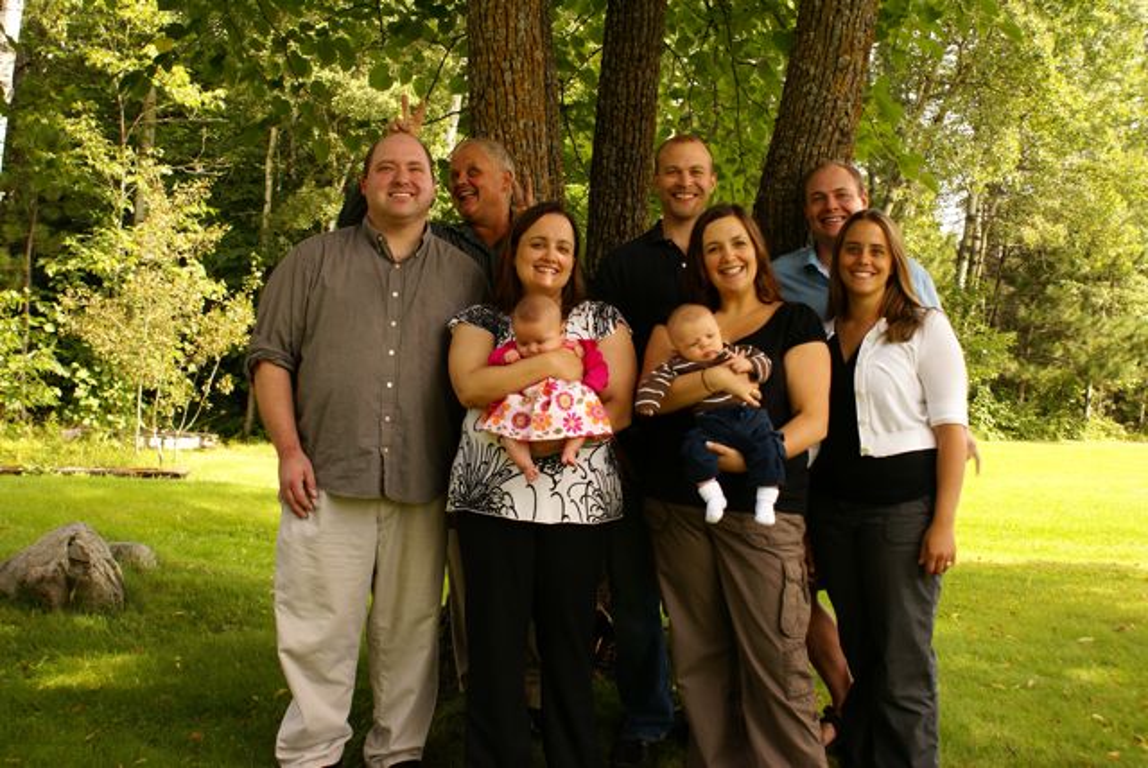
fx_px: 1341
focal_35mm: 42
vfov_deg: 32.0
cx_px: 574
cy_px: 384
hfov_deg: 46.4
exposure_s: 1/80
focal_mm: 28
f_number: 5.6
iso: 100
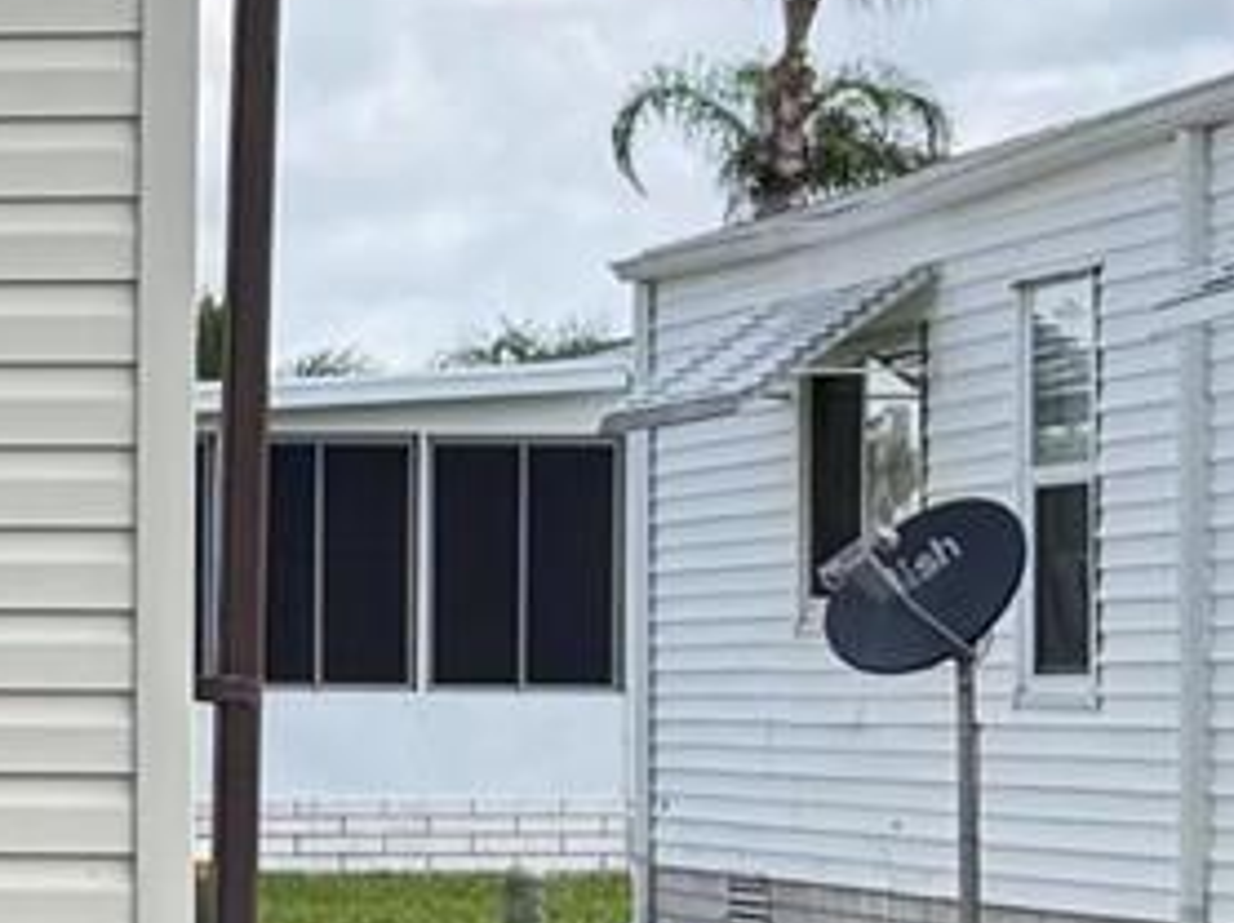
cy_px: 568
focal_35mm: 177
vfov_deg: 8.4
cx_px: -1447
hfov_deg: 10.1
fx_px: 6304
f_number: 1.78
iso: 80
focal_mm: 6.76
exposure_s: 1/2252
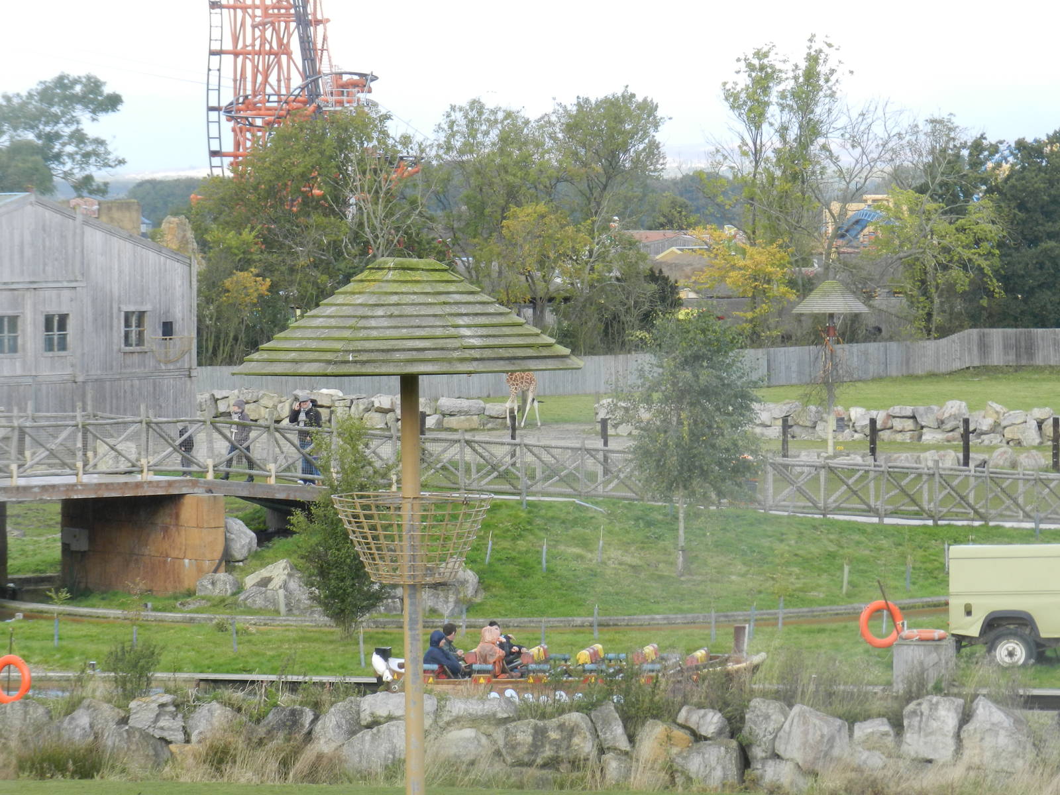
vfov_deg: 9.3
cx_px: 530
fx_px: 4899
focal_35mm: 160
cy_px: 398
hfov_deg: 12.3
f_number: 5.3
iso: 160
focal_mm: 28.4
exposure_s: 1/160
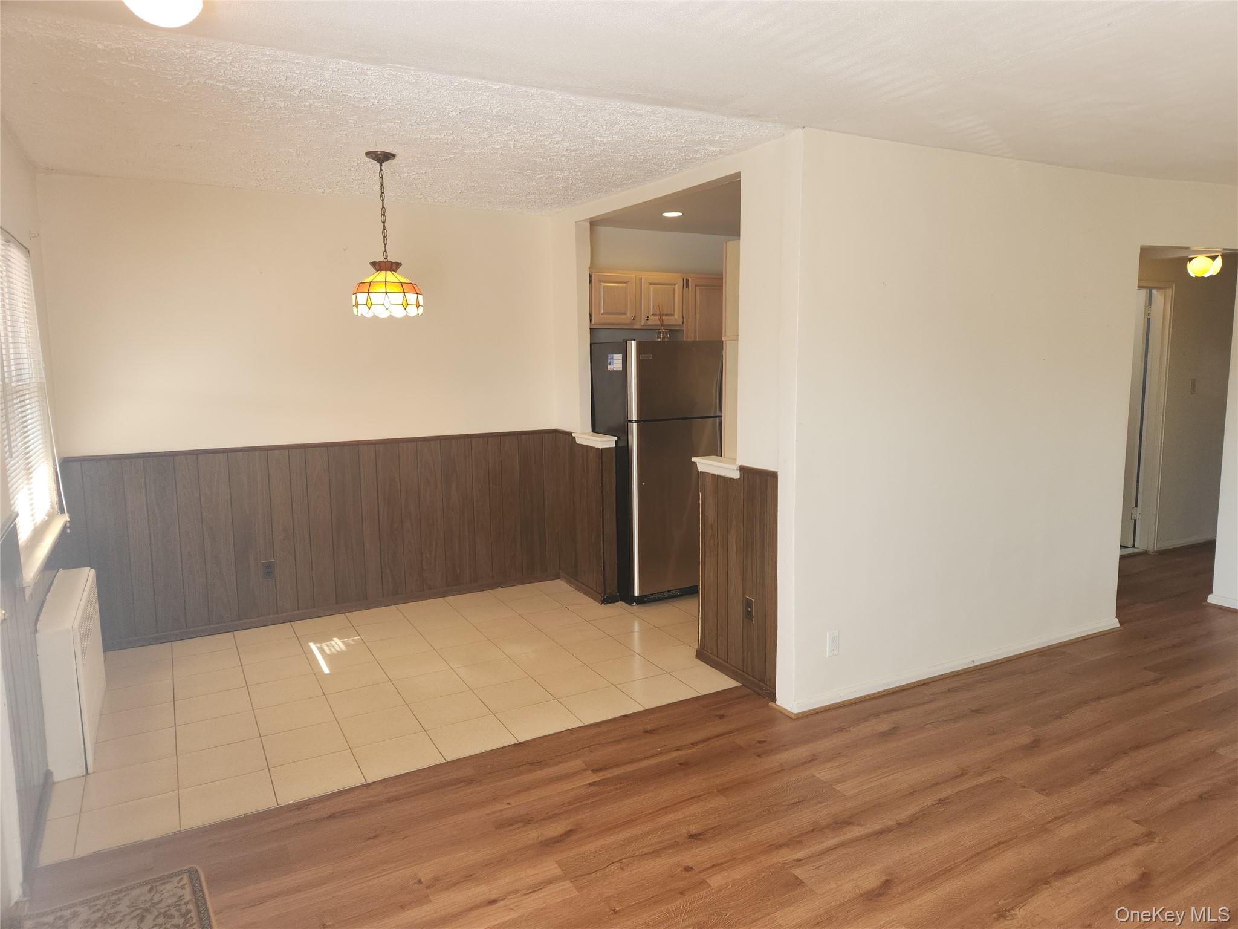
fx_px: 823
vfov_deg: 58.9
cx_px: 619
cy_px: 464
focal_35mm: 23
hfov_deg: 73.9
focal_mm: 5.4
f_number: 1.8
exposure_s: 1/60
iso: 32
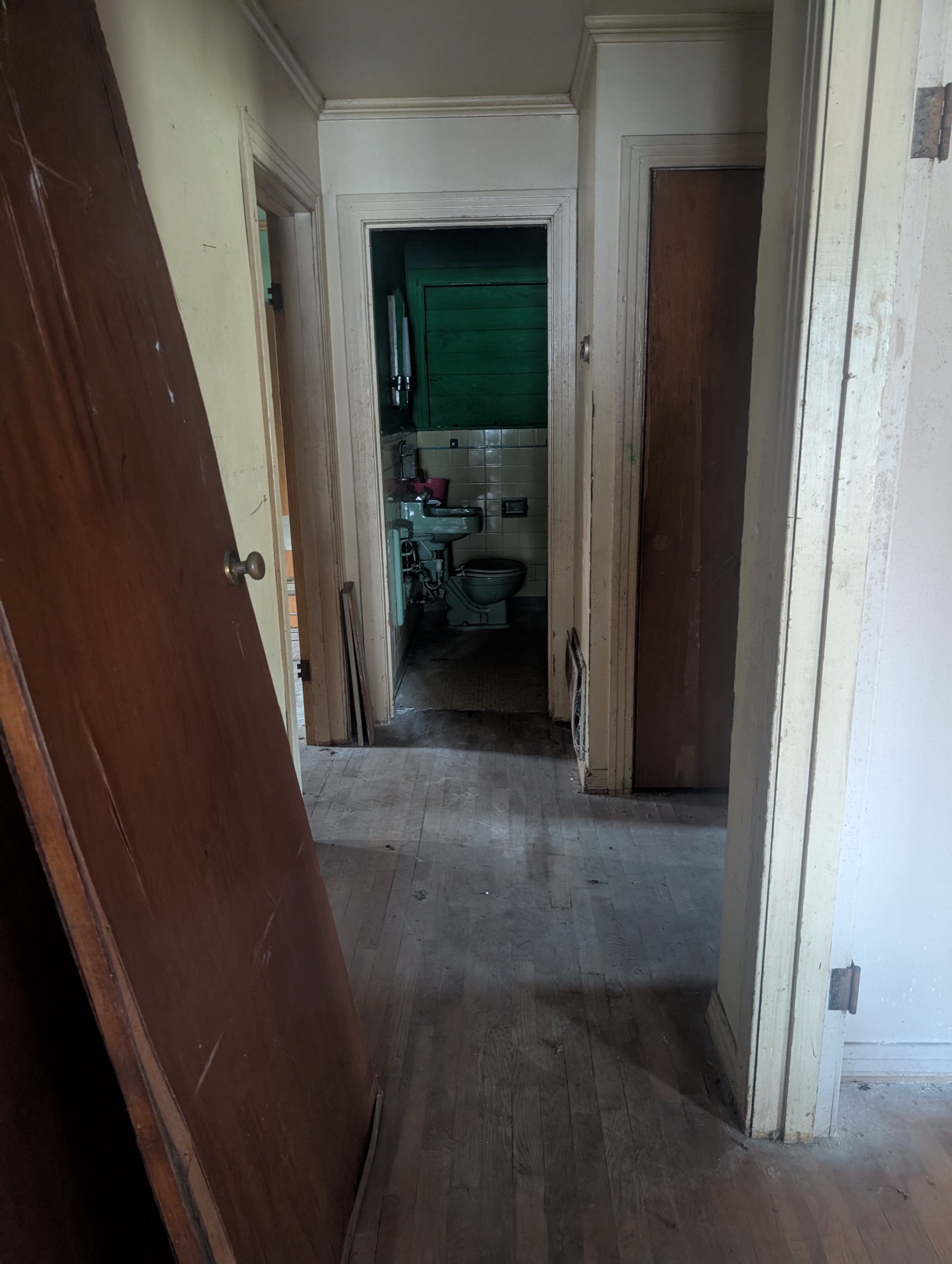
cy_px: 632
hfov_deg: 56.9
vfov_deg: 71.5
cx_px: 476
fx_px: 878
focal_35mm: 24
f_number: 1.68
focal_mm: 6.9
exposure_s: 1/65.7
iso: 1134
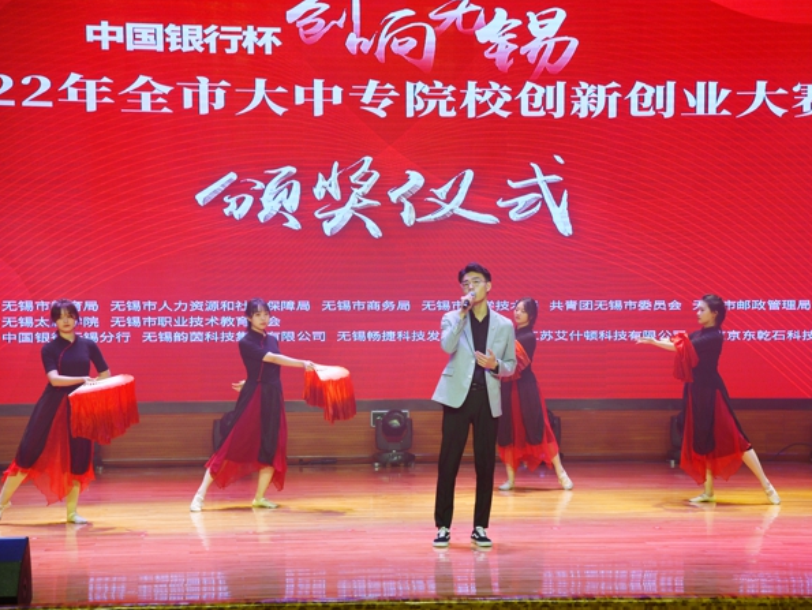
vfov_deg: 14.7
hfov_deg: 19.4
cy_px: 304
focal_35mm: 101
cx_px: 446
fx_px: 2371
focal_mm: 92
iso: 800
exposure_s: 1/100
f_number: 5
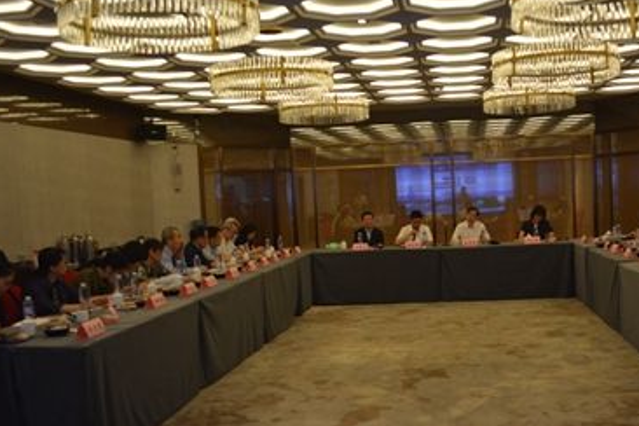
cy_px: 242
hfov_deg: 46.8
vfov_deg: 32.6
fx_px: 728
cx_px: 417
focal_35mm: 41
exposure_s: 1/500
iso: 1000
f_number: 3.8
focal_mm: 20
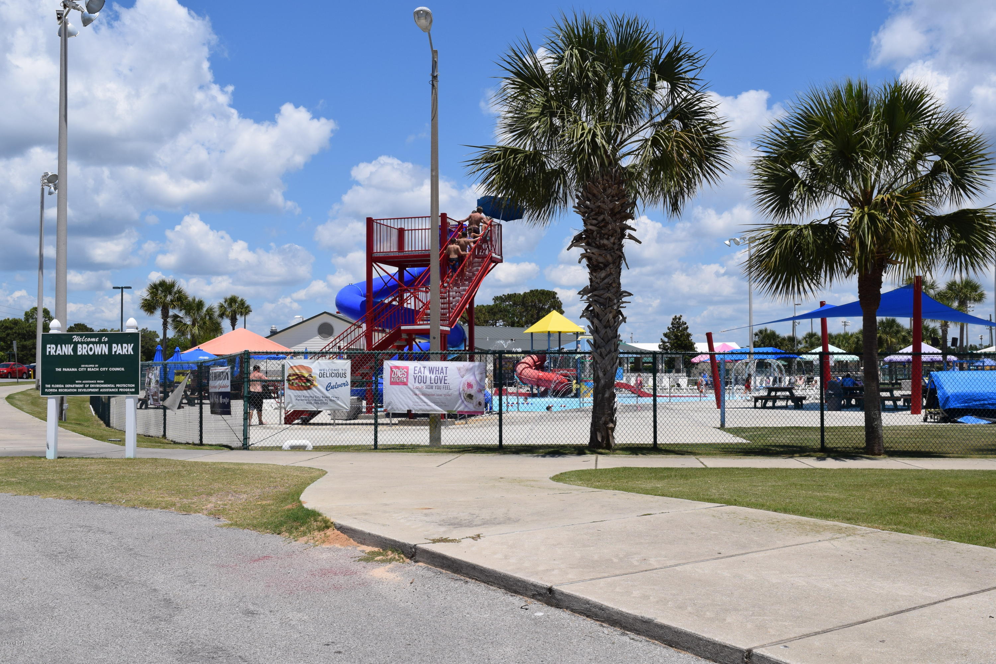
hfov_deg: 51.3
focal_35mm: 38
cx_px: 498
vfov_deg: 35.5
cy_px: 332
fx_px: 1037
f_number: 11
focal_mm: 25
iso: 200
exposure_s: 1/500
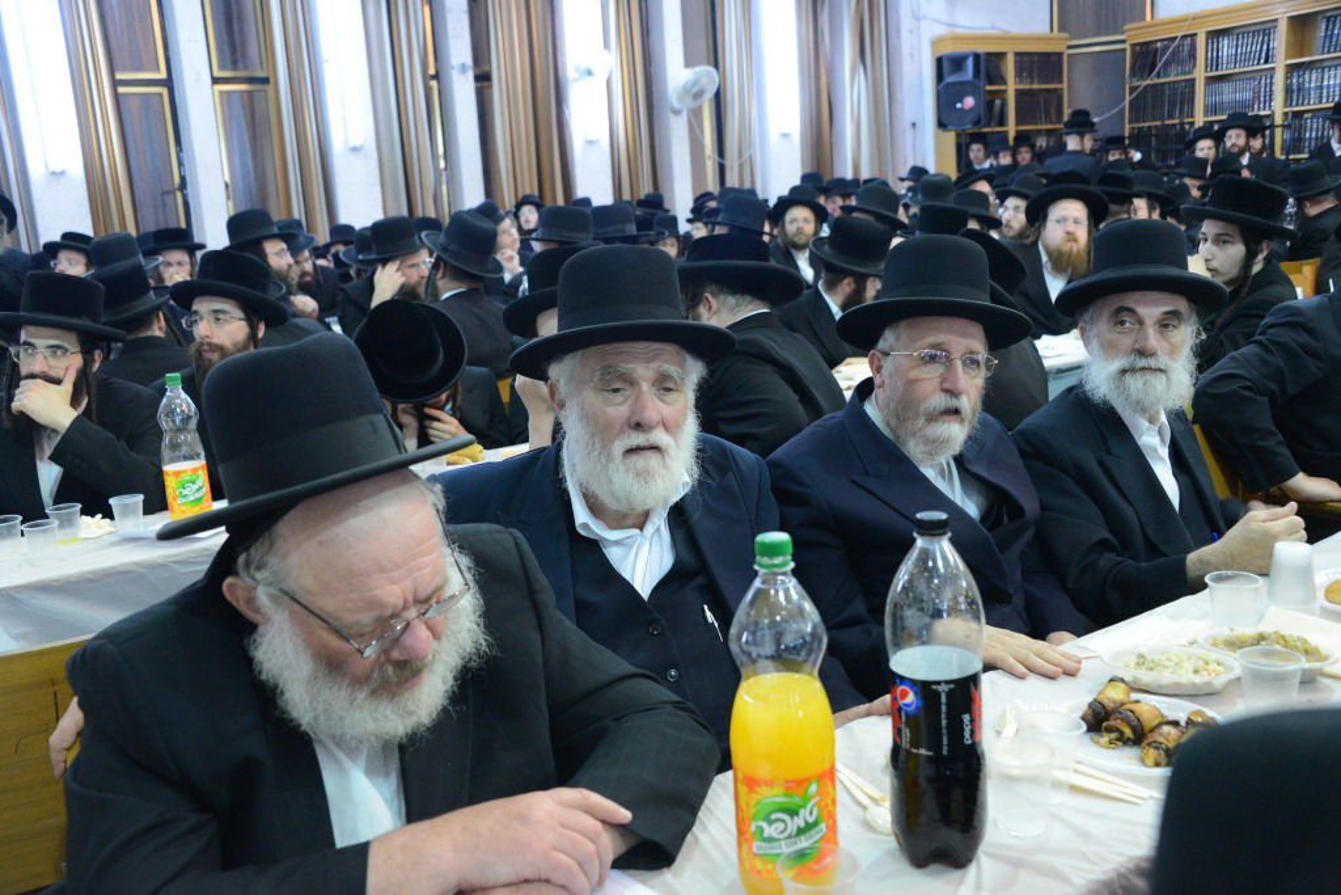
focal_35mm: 34
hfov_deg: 55.8
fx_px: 1267
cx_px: 670
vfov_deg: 38.9
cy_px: 448
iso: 4000
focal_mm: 34
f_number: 5
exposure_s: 1/80
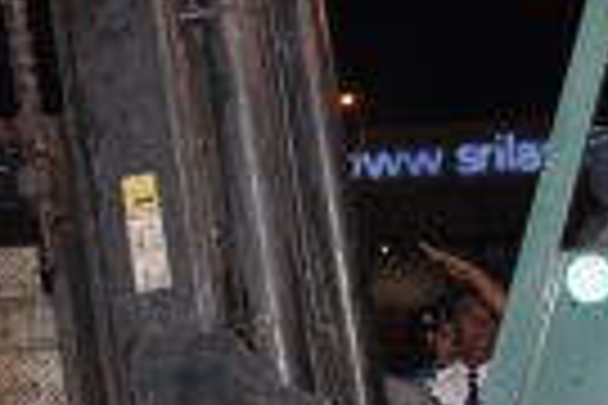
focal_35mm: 160
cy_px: 63
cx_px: 0
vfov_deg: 8.6
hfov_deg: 12.7
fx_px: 2702
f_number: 3.8
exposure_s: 1/30
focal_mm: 24
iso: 200
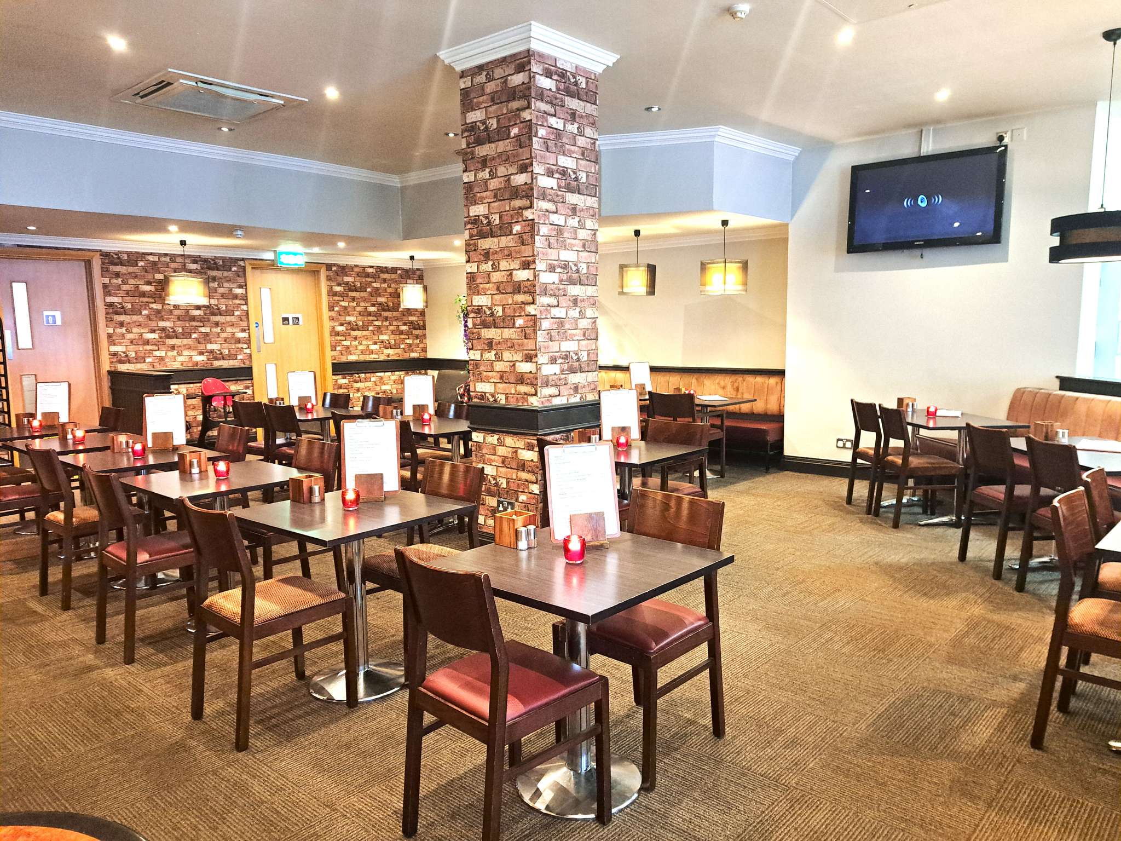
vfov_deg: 56.8
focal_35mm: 24
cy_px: 420
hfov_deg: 71.6
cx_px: 560
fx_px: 777
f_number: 1.8
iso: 400
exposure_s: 1/20
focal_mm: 5.23
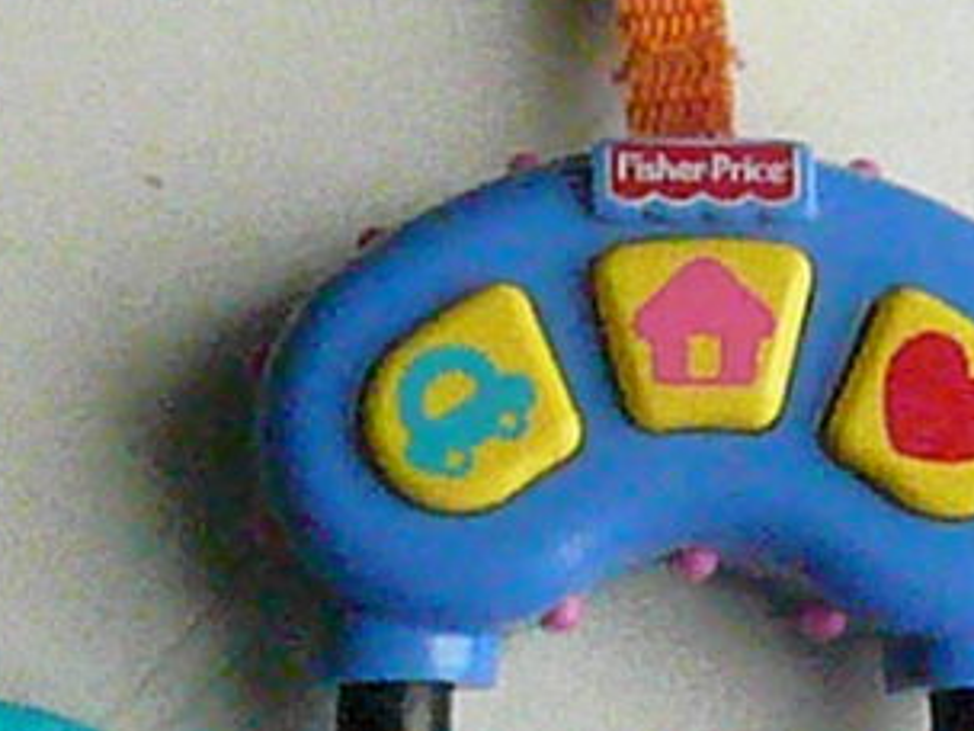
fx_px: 2589
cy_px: 571
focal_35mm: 92
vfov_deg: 16.0
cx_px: 477
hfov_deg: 21.3
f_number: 8
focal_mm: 4.6
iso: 3200
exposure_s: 1/160
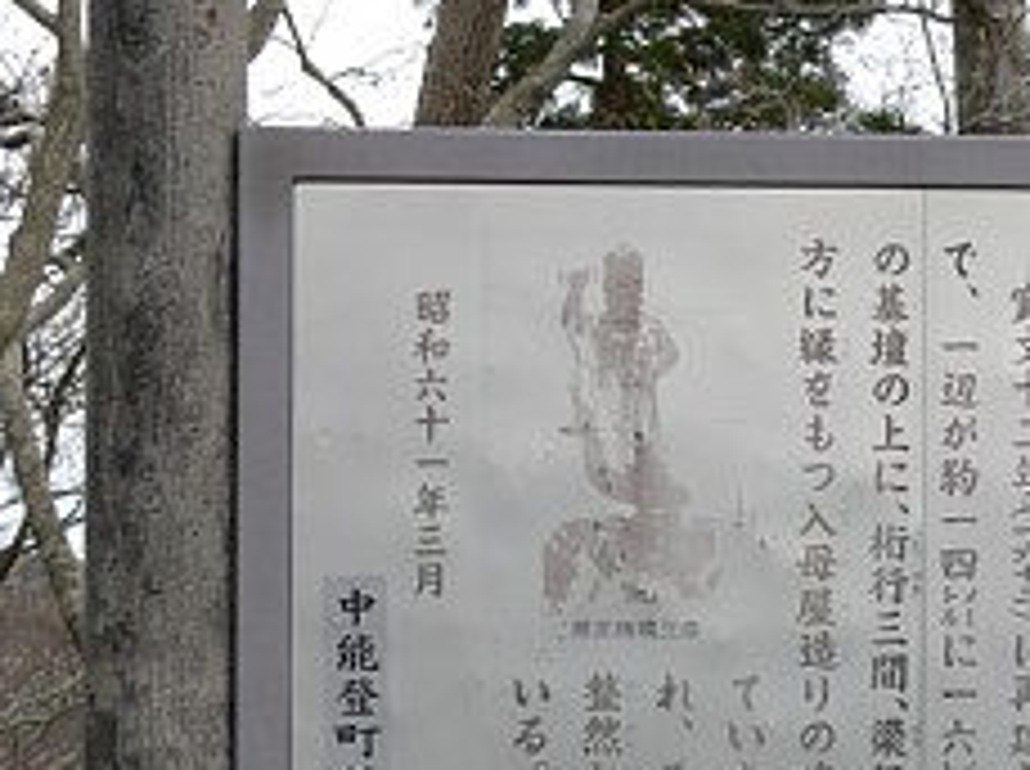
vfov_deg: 15.0
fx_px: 2911
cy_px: 527
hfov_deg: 19.8
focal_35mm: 98
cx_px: 891
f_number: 4.5
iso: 80
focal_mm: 11.8
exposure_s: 1/100
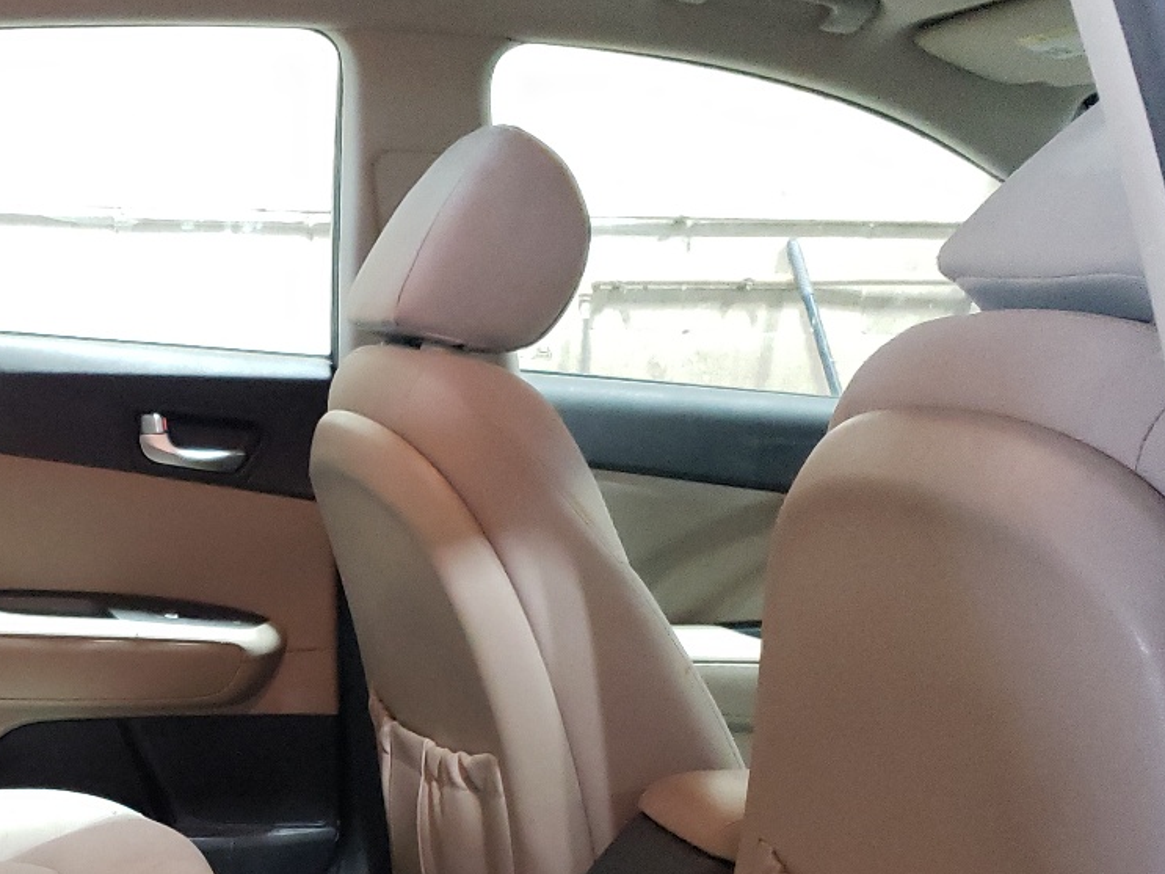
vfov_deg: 25.3
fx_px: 1884
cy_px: 781
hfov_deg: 32.9
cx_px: 157
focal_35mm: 56
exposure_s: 1/24
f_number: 1.5
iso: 474
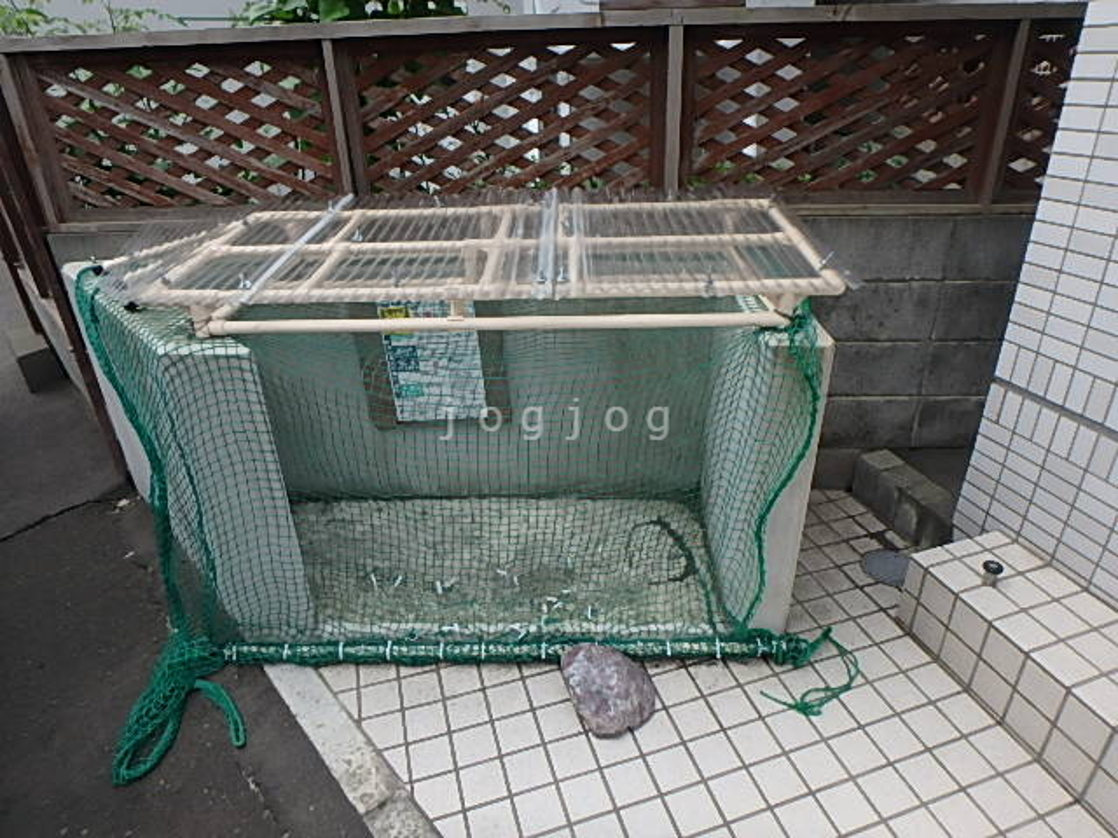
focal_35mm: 21
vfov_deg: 63.4
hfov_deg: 79.0
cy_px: 419
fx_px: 678
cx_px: 559
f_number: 3.5
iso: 125
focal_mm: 3.7
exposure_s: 1/400
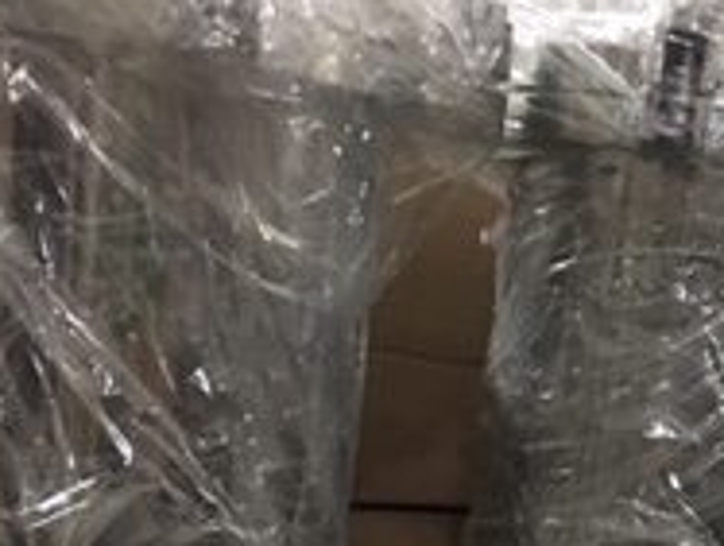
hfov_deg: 18.9
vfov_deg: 14.3
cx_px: 829
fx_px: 2075
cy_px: 740
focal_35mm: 99
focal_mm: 4.15
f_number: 2.2
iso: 80
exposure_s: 1/4
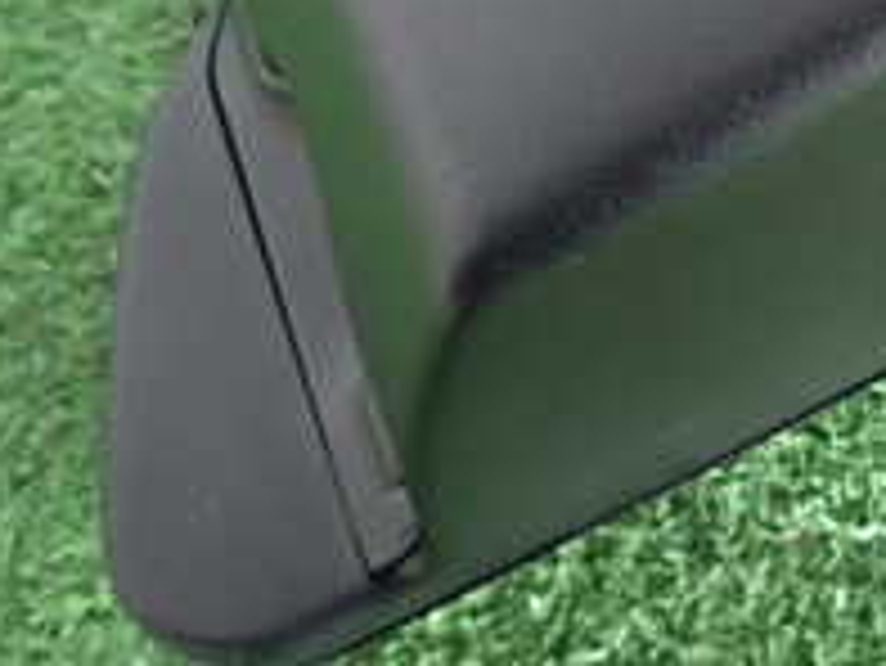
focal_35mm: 76
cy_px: -266
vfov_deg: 17.8
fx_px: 1946
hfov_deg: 23.2
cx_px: 1106
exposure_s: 1/30
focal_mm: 4.5
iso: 400
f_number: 2
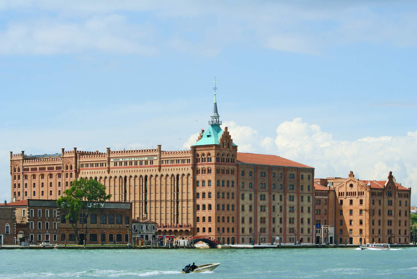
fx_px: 1305
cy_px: 140
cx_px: 208
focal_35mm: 112
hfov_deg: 18.2
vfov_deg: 12.2
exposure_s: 1/320
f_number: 13
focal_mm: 75
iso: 100
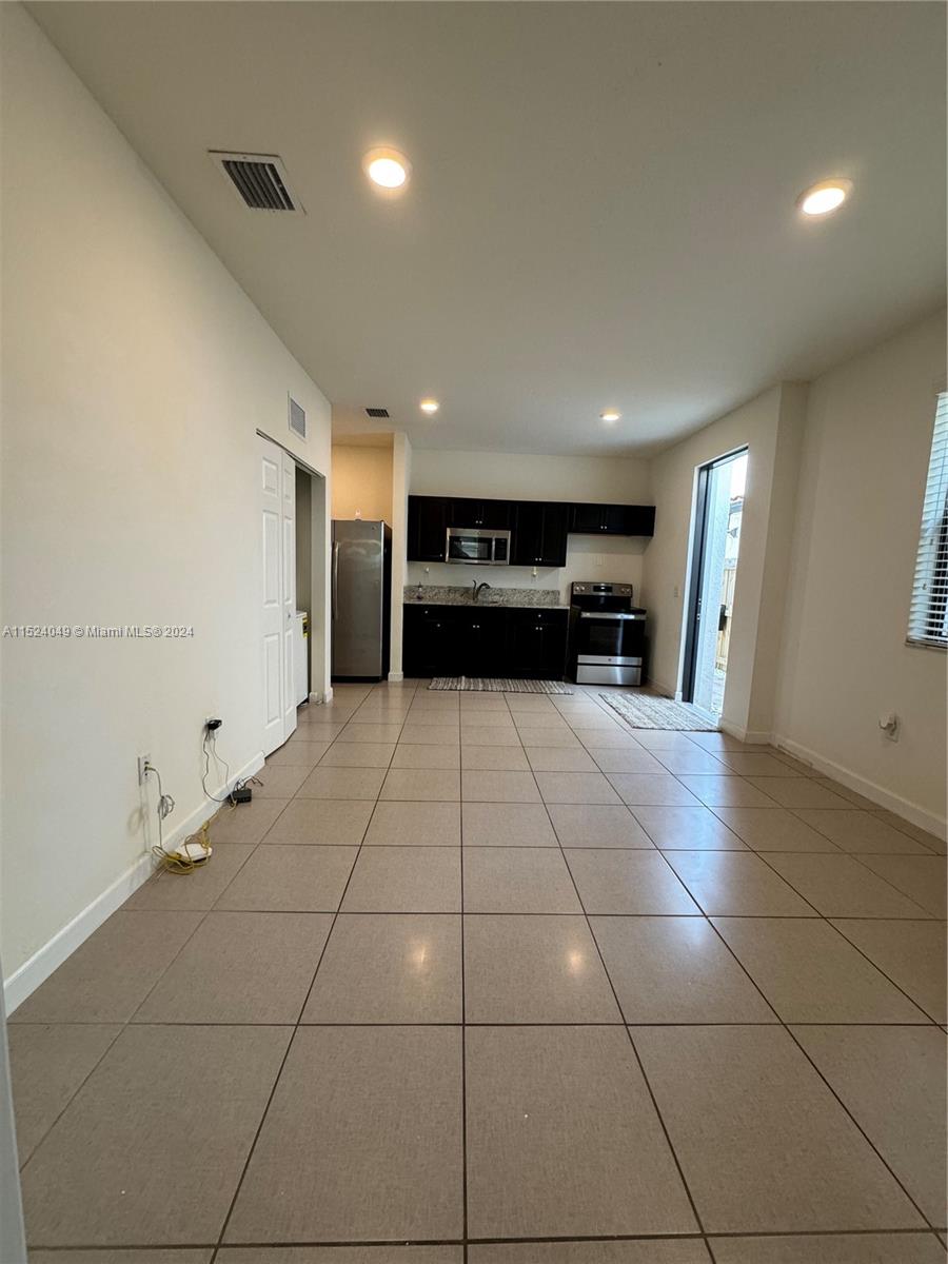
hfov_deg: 85.7
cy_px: 632
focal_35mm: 14
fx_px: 511
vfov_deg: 102.1
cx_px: 474
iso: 250
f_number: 2.2
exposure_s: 1/120
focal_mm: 2.22
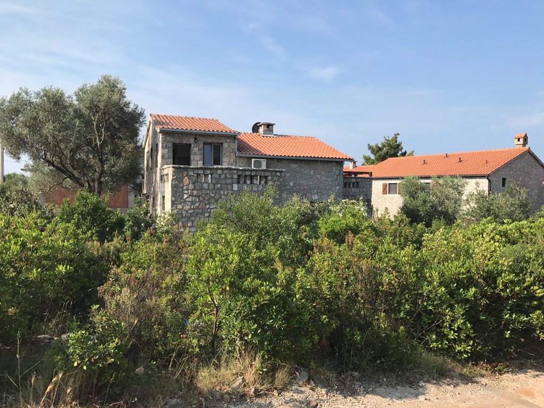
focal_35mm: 28
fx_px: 440
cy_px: 204
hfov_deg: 63.4
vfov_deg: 49.7
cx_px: 272
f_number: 1.8
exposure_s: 1/1953
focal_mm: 3.99
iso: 20
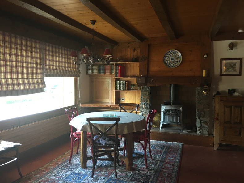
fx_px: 204
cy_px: 92
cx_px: 122
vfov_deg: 48.2
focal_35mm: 29
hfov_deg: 61.7
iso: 250
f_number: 2.2
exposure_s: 1/33
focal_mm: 4.15
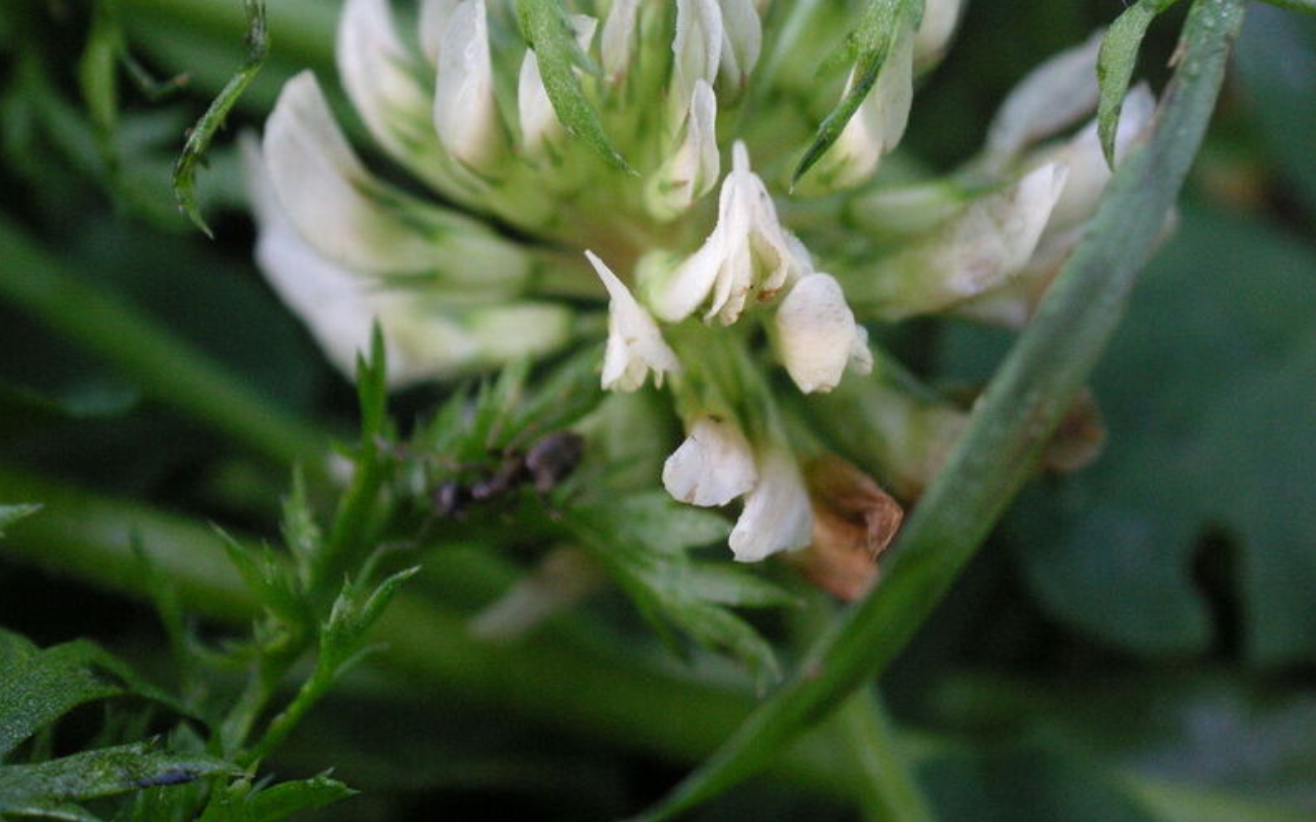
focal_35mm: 94
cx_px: 656
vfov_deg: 13.9
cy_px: 333
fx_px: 3371
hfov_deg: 22.1
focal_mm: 14.6
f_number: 4.7
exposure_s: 1/90
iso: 100
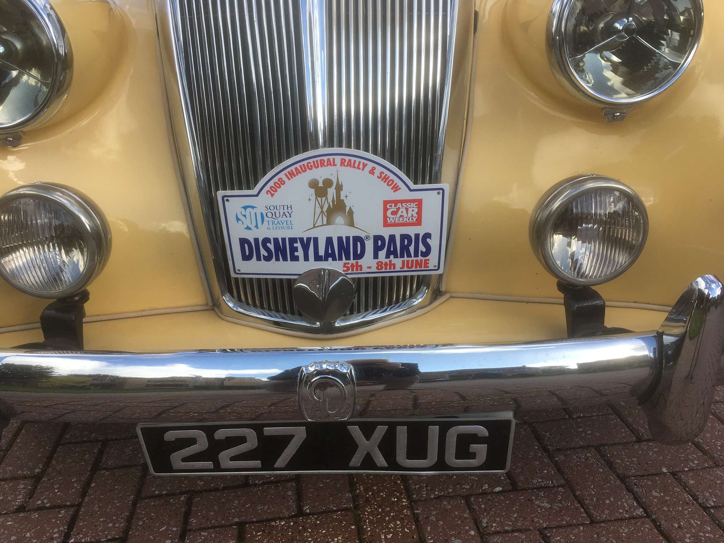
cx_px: 362
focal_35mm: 29
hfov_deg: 61.7
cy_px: 272
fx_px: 607
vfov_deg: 48.2
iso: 25
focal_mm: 4.15
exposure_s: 1/651
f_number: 2.2
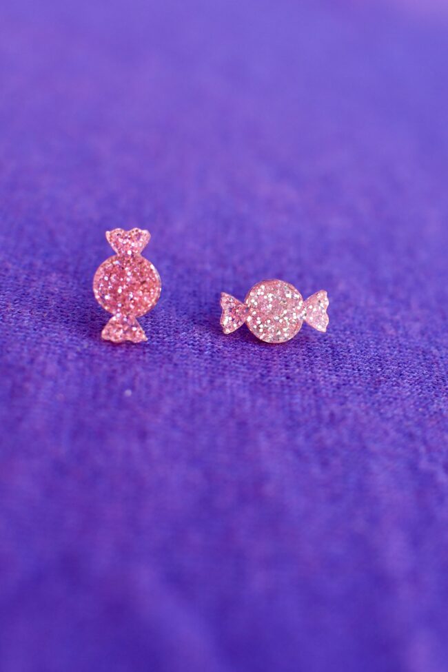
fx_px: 971
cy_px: 336
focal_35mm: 52
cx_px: 224
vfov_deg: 38.2
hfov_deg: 26.0
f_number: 4.5
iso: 640
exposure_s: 1/250
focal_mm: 35
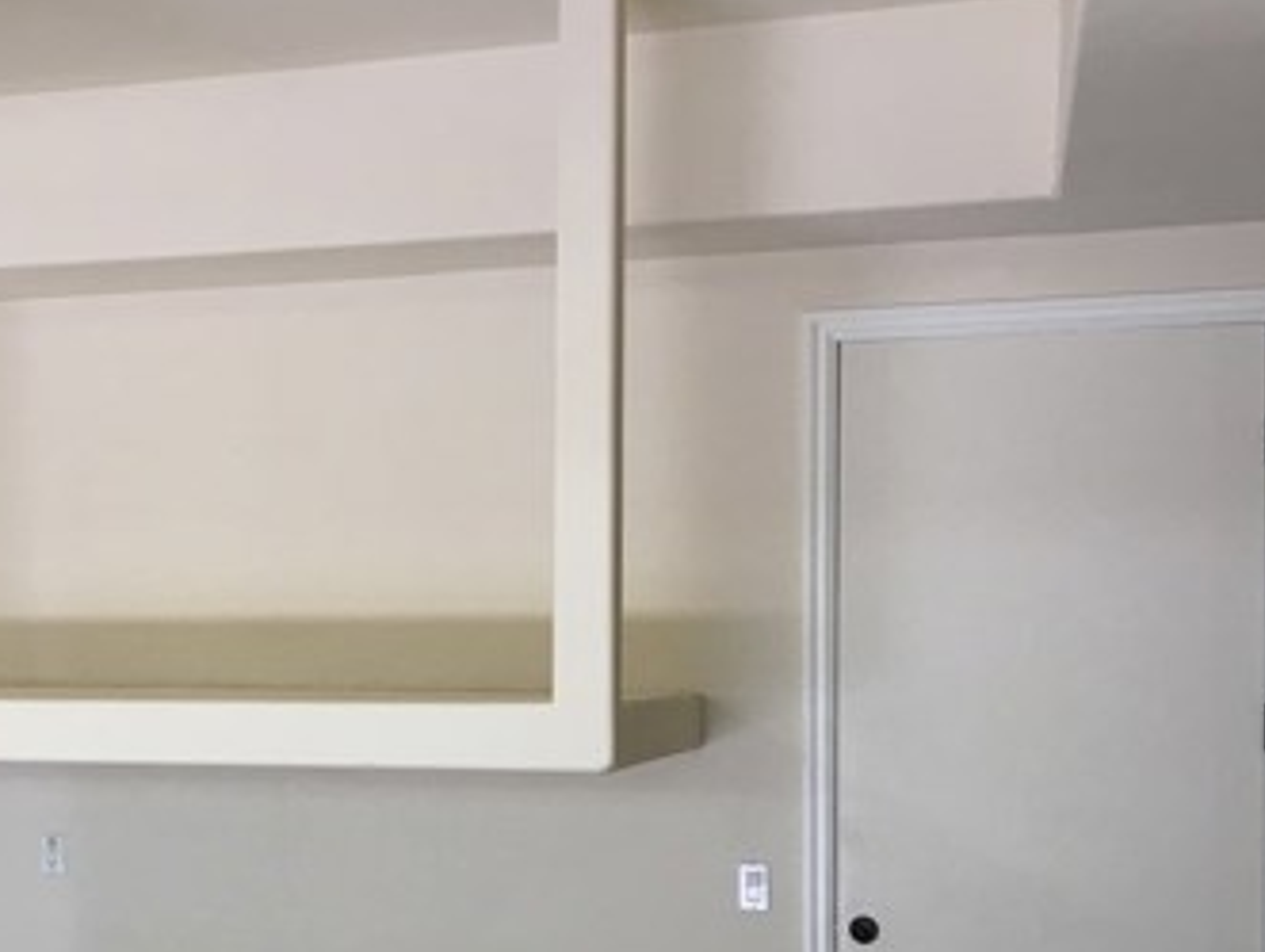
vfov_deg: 26.0
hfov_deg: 33.5
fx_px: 2049
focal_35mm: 56
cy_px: 654
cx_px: 283
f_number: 2.2
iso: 32
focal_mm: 4.15
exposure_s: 1/30
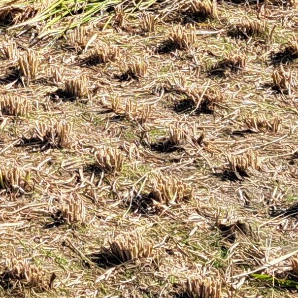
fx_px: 1578
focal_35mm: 162
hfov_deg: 10.0
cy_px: -335
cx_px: -304
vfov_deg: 9.9
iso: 50
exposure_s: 1/812
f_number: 1.8
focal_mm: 5.23
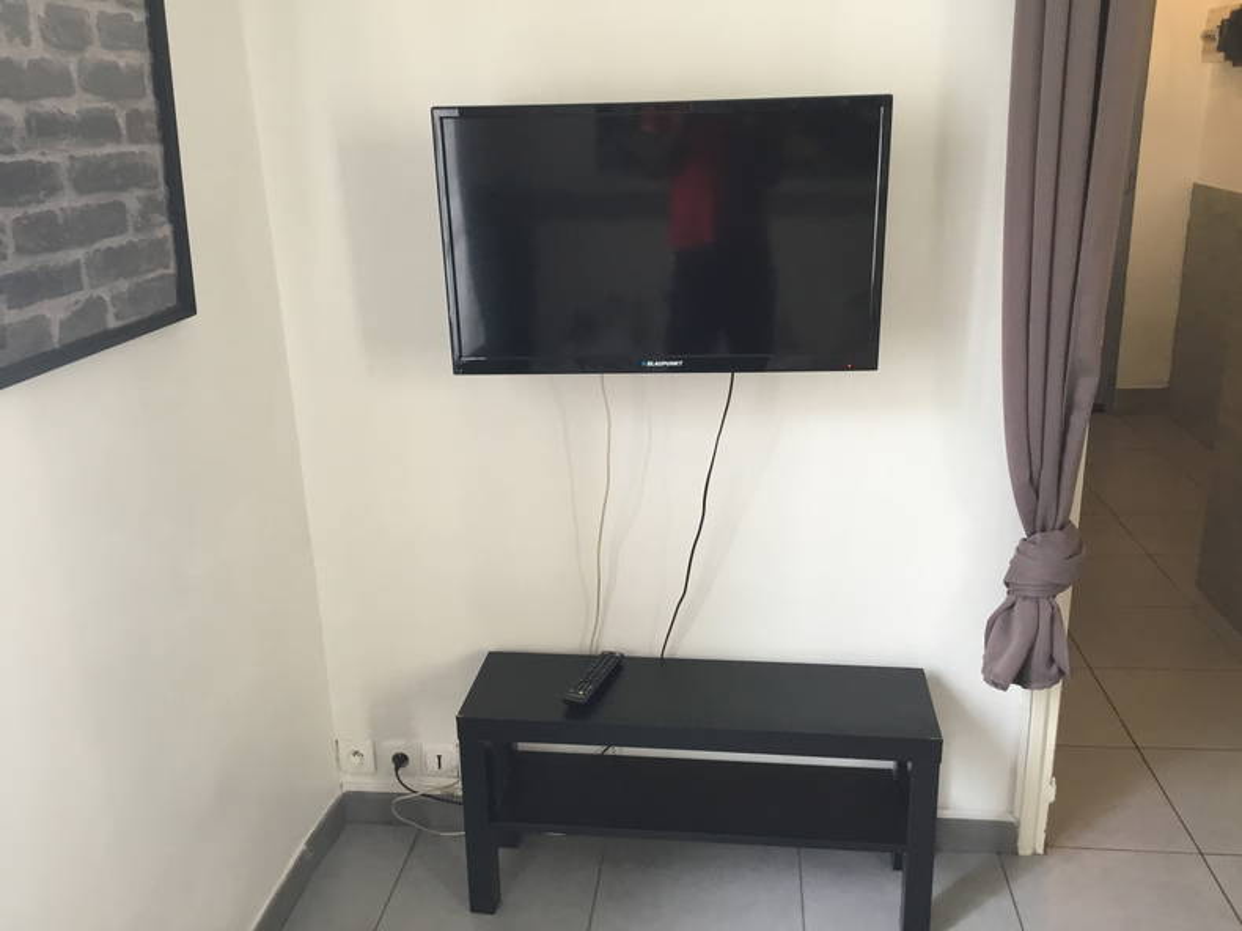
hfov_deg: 58.4
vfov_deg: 45.4
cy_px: 466
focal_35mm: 31
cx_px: 621
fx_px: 1112
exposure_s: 1/33
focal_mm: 3.3
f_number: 2.4
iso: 80
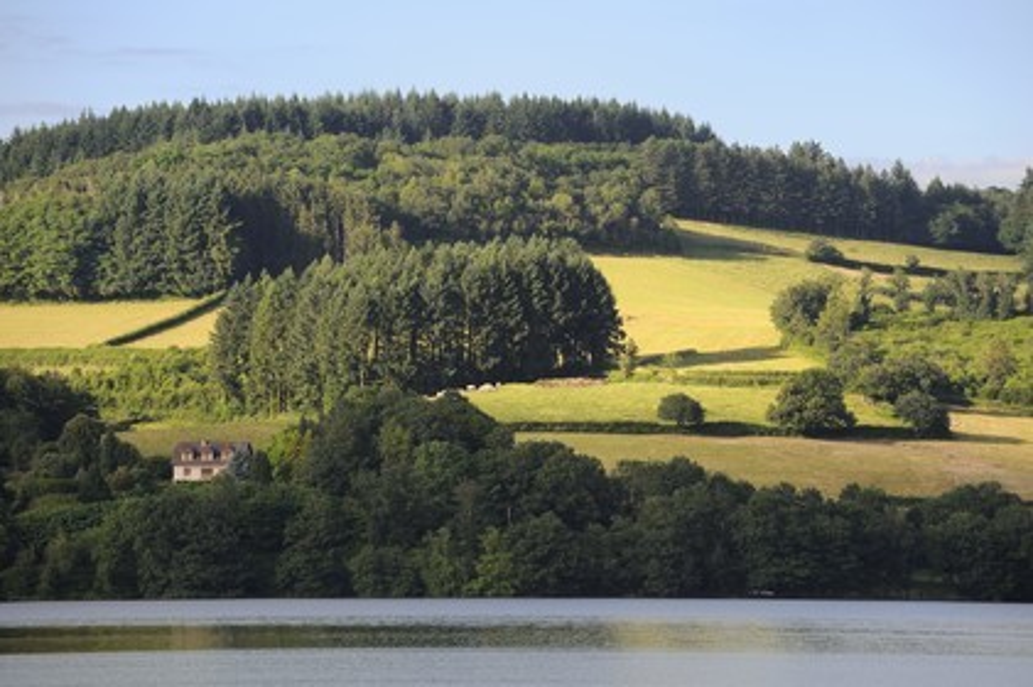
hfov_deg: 10.3
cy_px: 344
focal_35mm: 200
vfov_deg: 6.9
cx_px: 516
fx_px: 5734
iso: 200
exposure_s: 1/320
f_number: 5.6
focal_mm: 200
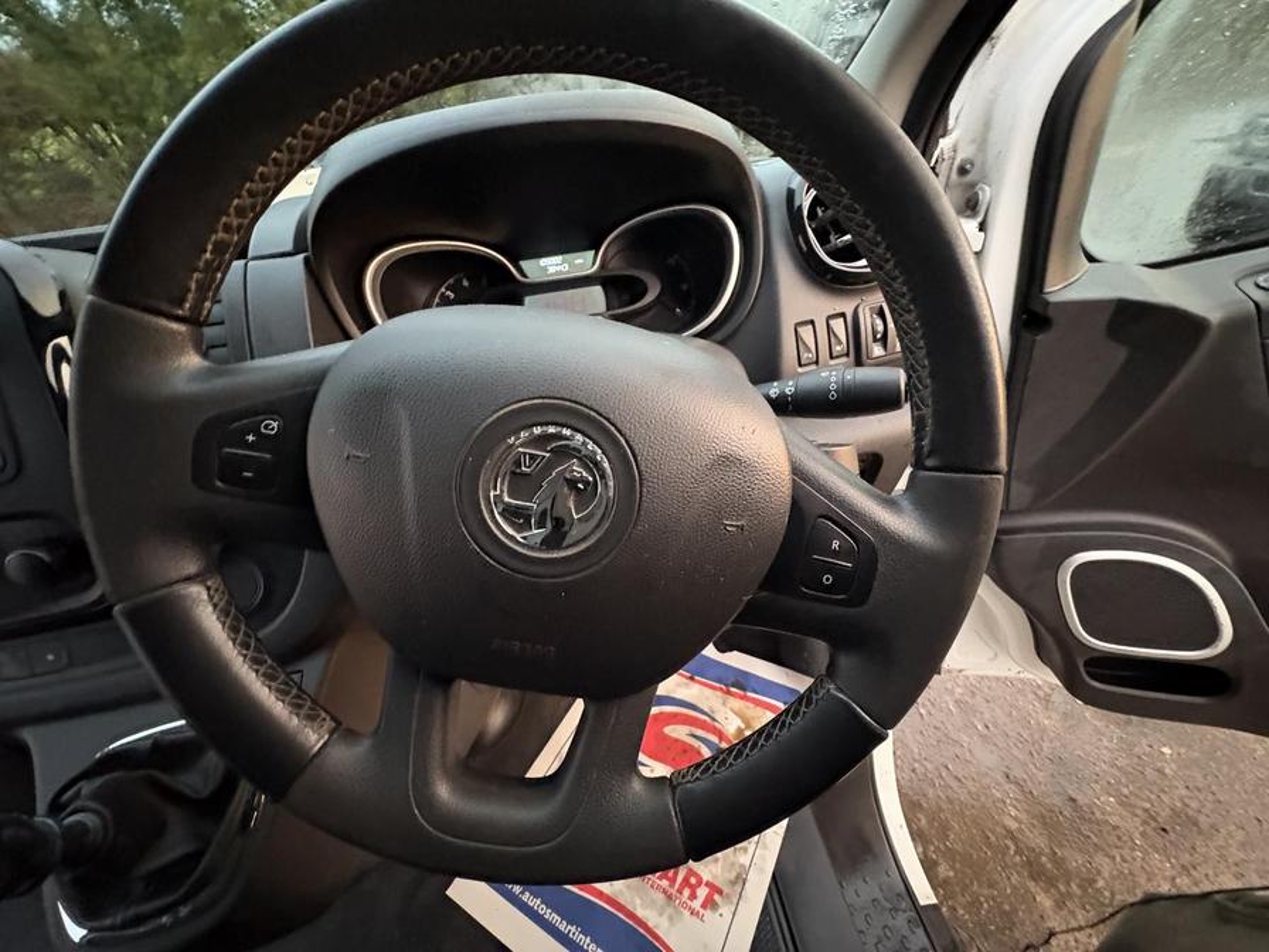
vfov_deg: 85.7
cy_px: 476
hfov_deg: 102.1
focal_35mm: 14
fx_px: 513
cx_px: 634
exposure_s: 1/30
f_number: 2.2
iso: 1000
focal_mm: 2.22
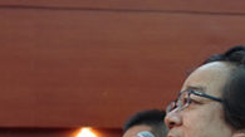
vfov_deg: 5.0
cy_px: 170
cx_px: 235
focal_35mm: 242
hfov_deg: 8.9
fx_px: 1570
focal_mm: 50
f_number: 5.6
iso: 1600
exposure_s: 1/15
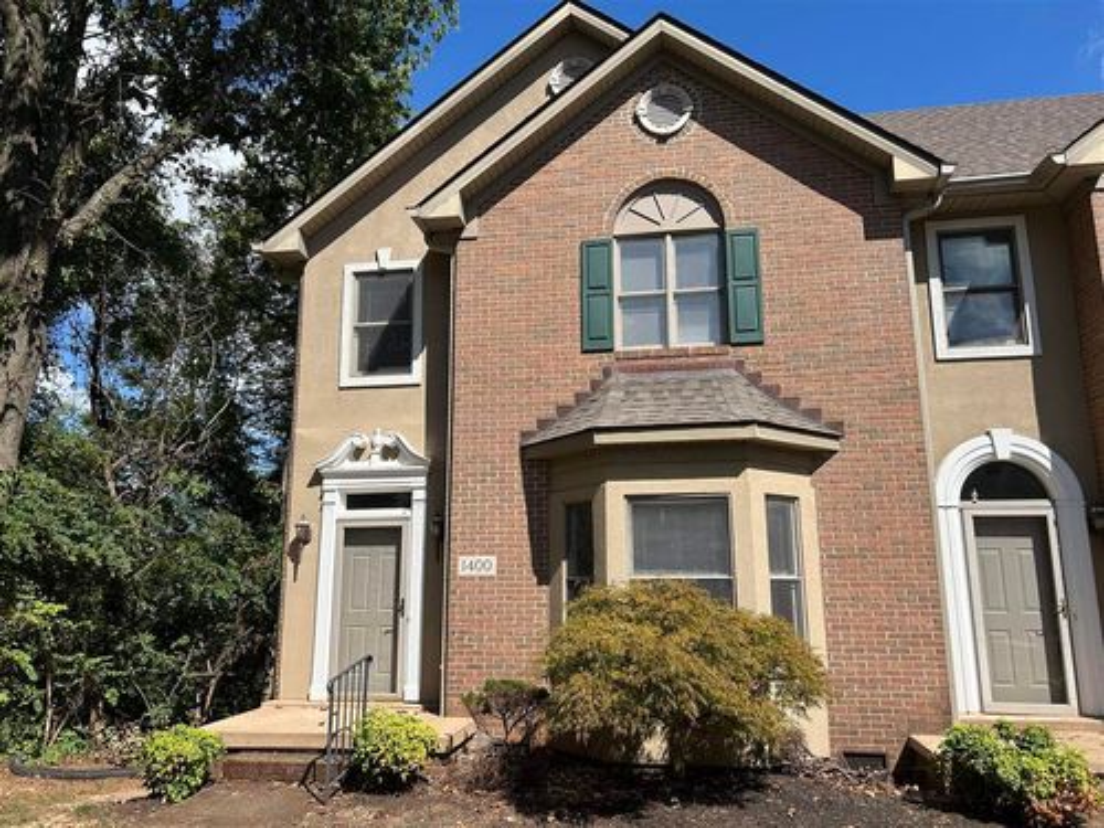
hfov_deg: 67.3
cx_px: 552
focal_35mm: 26
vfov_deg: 53.1
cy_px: 414
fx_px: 829
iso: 50
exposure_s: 1/3968
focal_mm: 5.7
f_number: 1.5
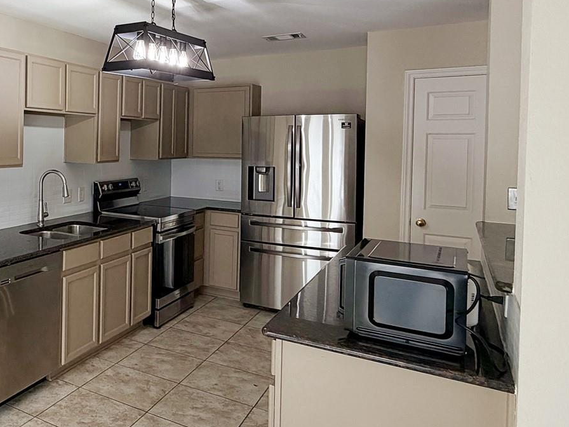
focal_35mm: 32
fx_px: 526
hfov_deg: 48.8
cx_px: 27
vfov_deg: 43.7
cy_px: 154
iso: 160
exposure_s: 1/120
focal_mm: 2.22
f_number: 2.2
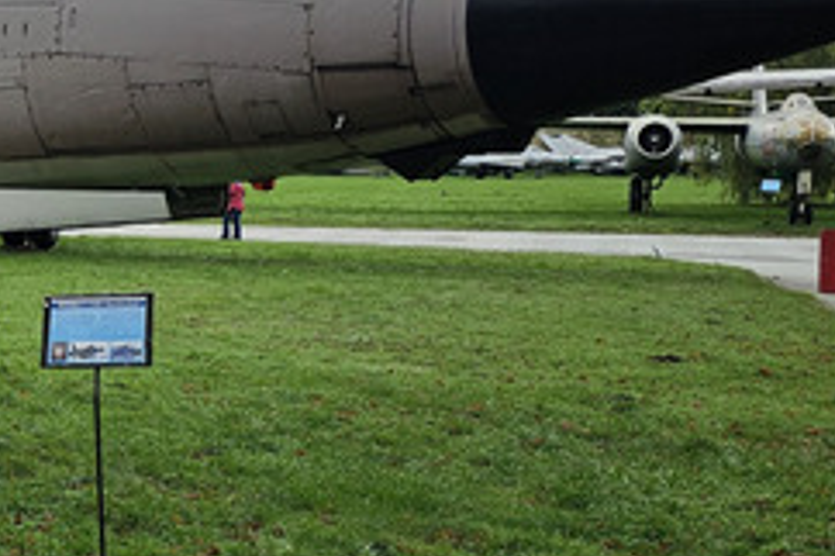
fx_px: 1831
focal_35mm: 79
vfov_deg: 17.2
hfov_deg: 23.9
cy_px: 231
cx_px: -100
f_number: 1.7
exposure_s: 1/292
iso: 10
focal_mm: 6.3
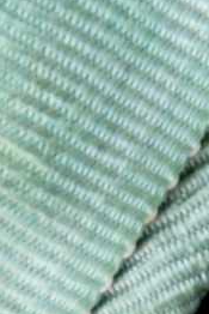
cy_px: 381
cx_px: 123
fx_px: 12109
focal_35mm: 1392
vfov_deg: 1.5
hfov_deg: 1.0
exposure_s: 1/80
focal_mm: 135
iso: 1600
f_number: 6.3
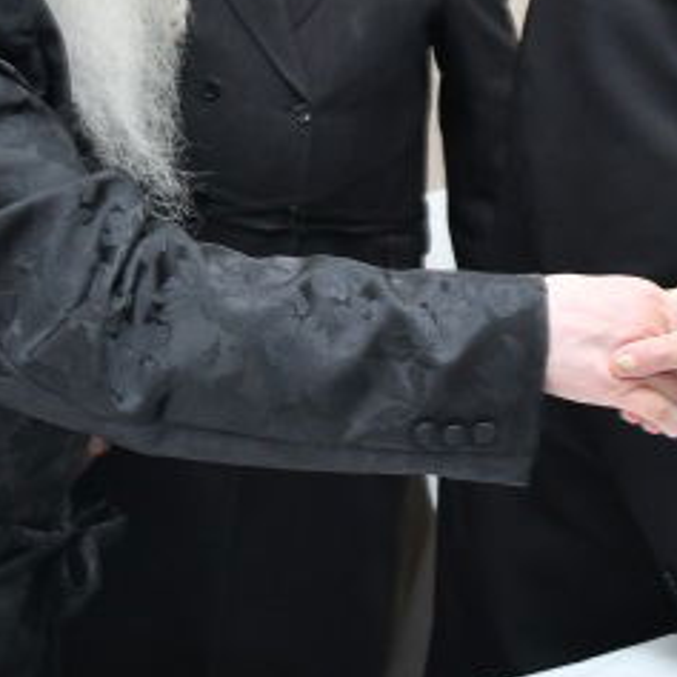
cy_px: 84
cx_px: 608
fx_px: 1947
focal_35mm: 88
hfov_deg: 19.4
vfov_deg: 19.4
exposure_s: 1/125
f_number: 5.6
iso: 1000
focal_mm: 24
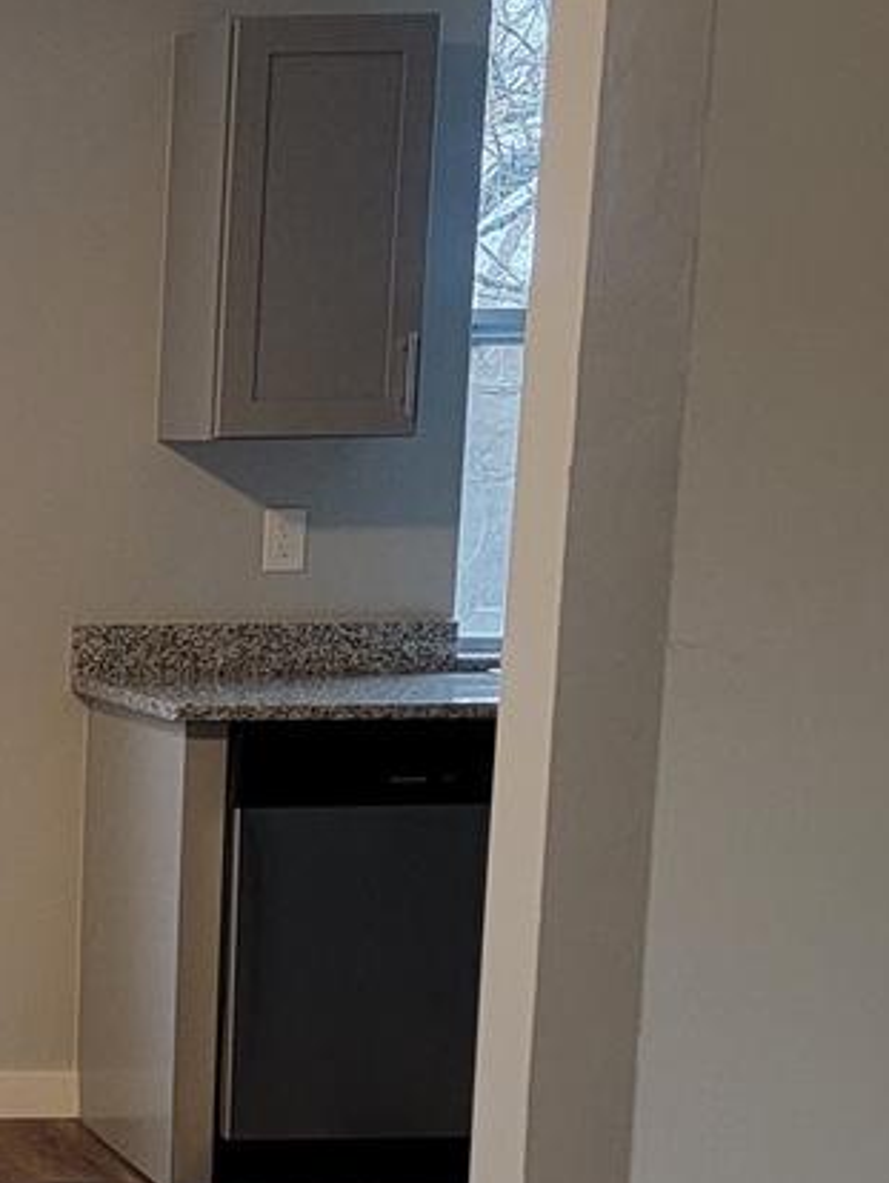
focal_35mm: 89
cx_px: -740
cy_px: 854
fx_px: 3044
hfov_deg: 14.5
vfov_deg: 21.8
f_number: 1.8
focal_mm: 6.7
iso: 250
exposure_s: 1/60
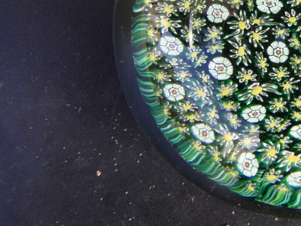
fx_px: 687
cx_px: 295
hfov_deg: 23.7
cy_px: 26
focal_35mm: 79
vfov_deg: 18.4
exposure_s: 1/60
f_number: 3.5
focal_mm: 6.3
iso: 64
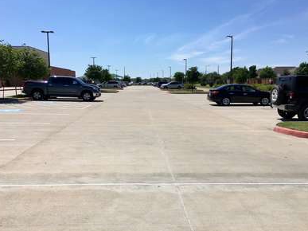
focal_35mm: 30
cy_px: 114
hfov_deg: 60.0
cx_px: 152
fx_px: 267
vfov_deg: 46.8
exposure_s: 1/3077
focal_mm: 4.15
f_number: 2.2
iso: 25
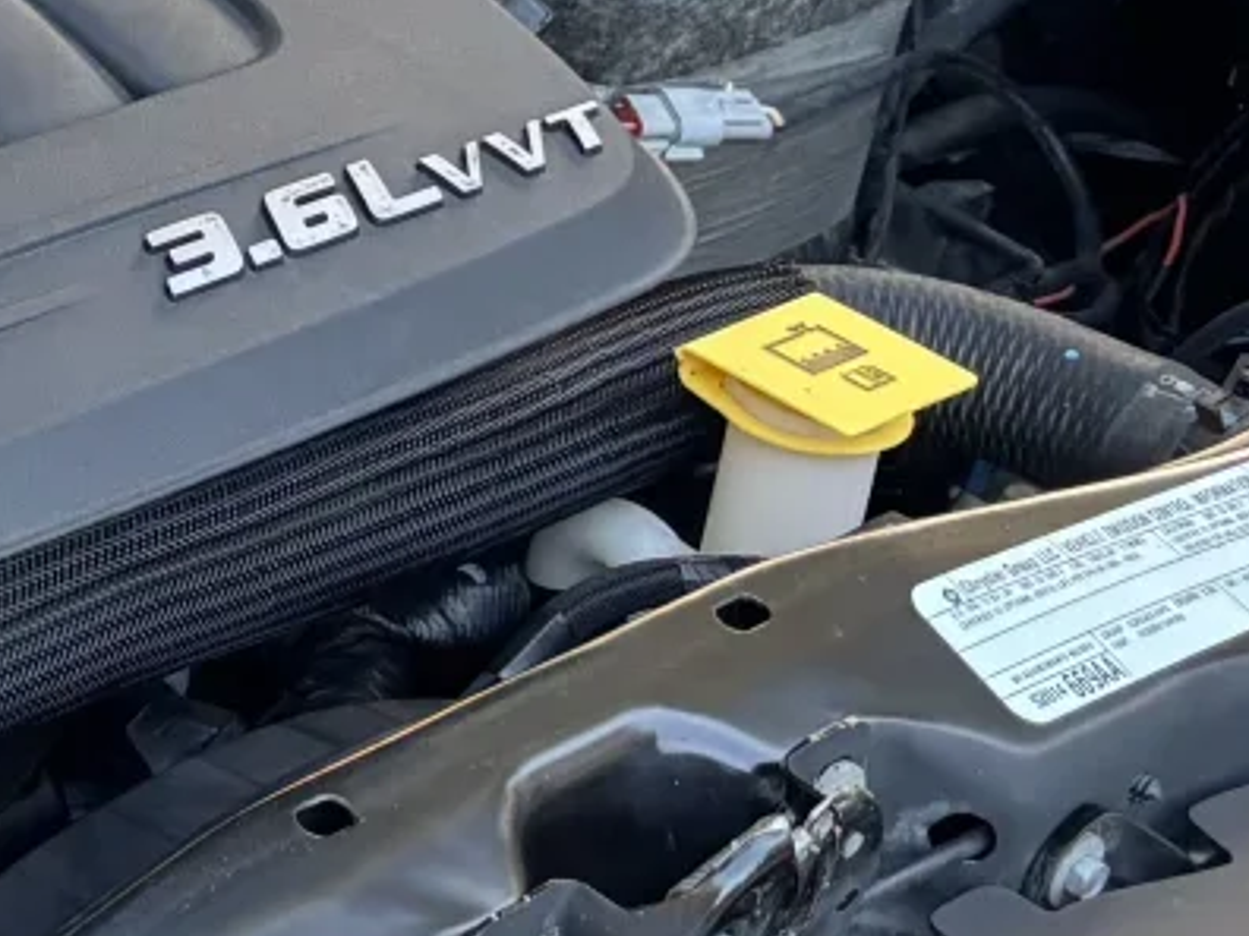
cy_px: -208
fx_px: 4546
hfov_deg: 13.8
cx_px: -1085
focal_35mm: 126
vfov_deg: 11.5
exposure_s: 1/60
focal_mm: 5.96
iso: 160
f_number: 1.6
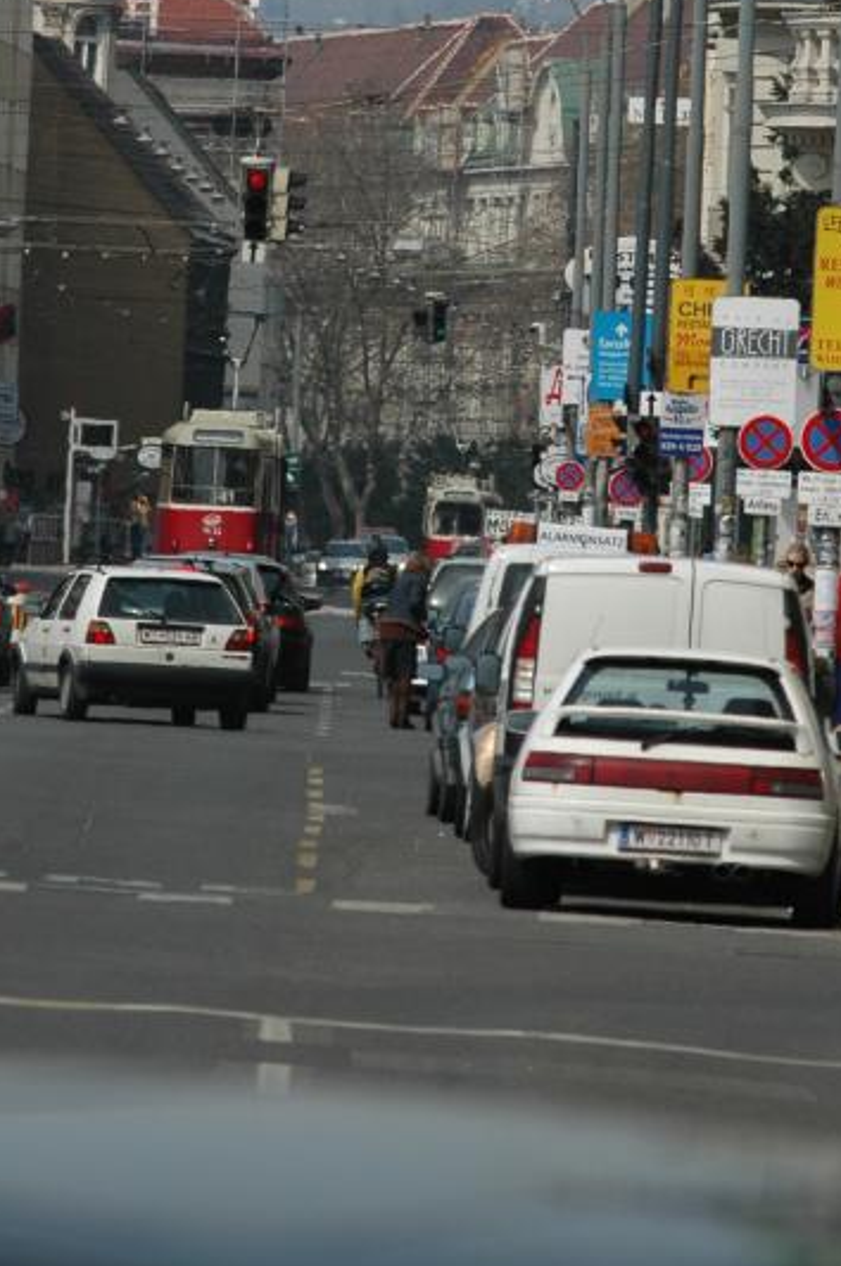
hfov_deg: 2.2
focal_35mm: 612
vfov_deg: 3.4
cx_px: 422
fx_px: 21500
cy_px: 191
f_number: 8
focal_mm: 200
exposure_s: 1/640
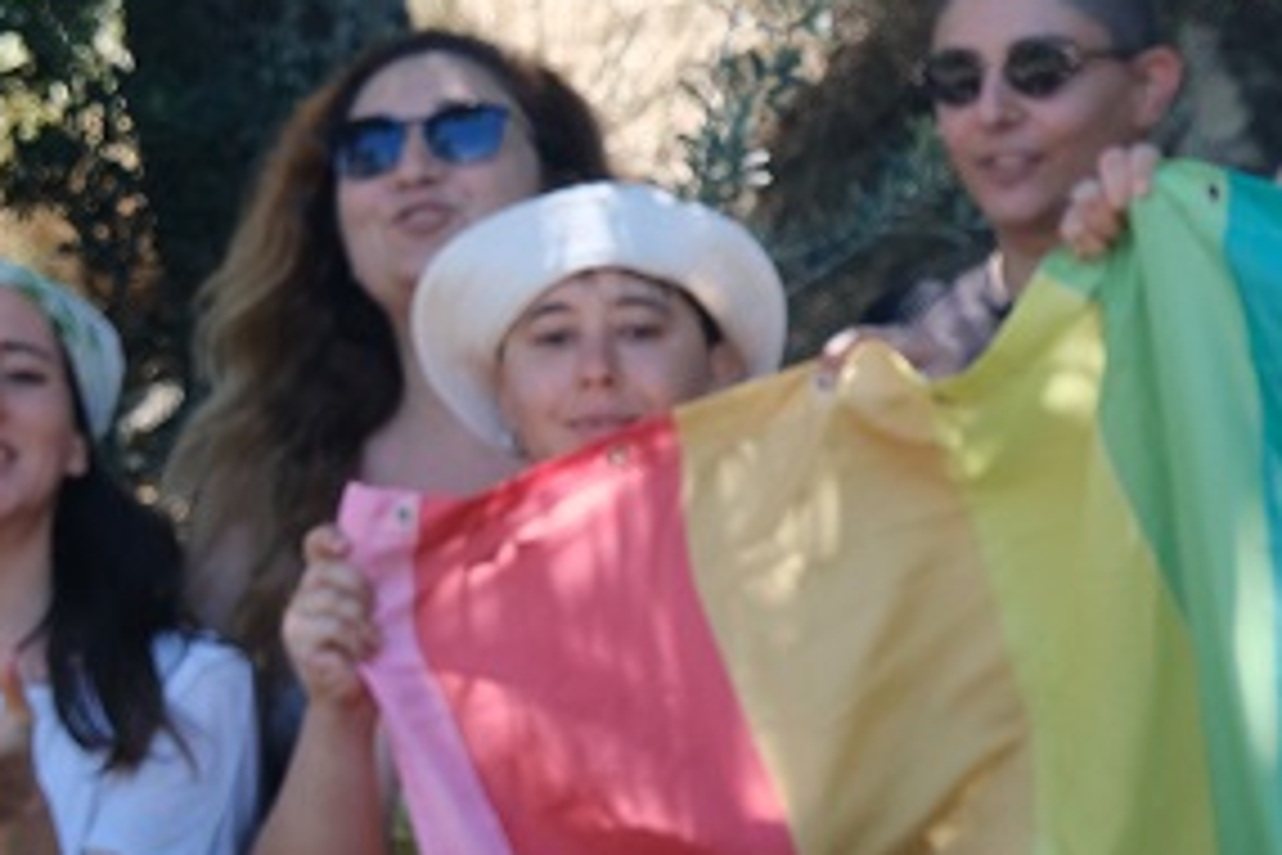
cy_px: 360
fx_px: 6374
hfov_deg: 11.4
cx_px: 1237
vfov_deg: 7.7
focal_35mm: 179
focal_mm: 34.2
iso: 500
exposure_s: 1/500
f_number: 4
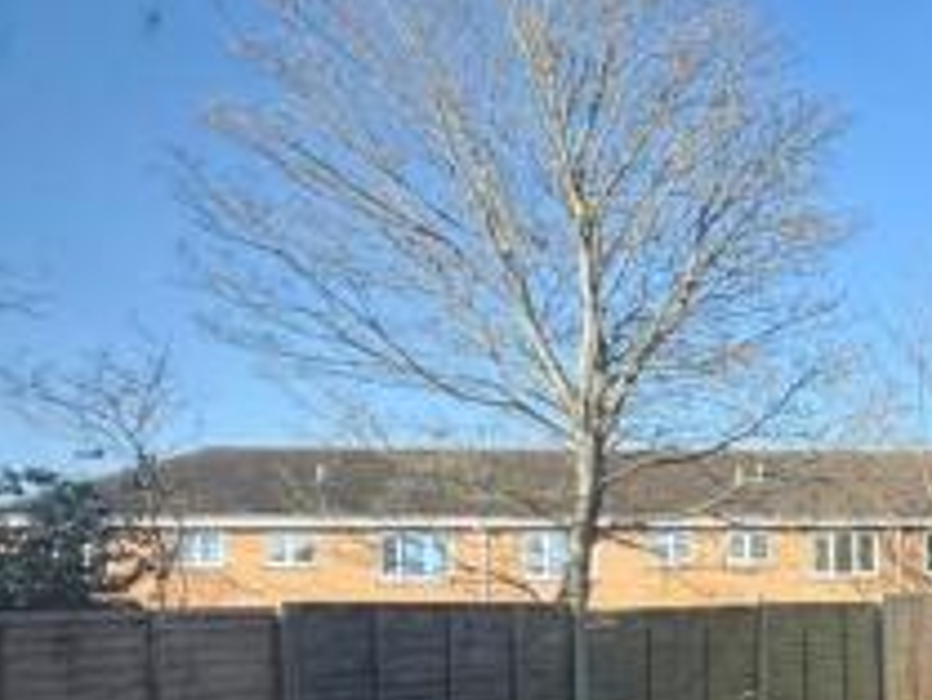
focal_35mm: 39
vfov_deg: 35.1
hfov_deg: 31.9
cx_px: 1295
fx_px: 1051
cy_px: 604
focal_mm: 2.22
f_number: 2.2
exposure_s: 1/831
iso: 40
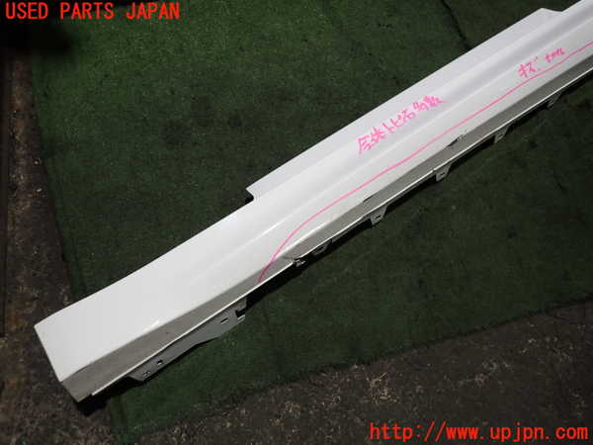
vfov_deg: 54.9
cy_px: 222
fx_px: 428
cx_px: 296
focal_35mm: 25
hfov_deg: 69.4
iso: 200
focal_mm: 4.5
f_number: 2
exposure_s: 1/40
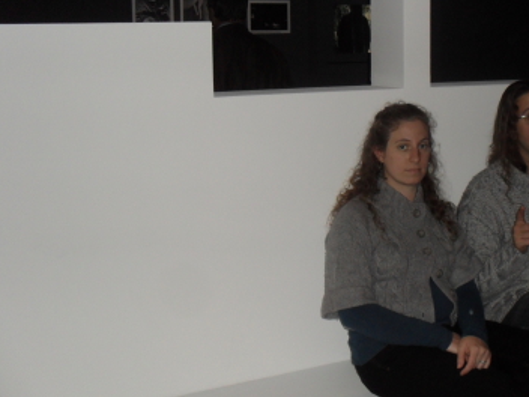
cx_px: 390
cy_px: 170
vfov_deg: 27.5
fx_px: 810
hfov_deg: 35.4
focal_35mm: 53
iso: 200
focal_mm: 6.3
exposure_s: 1/45
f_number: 3.2
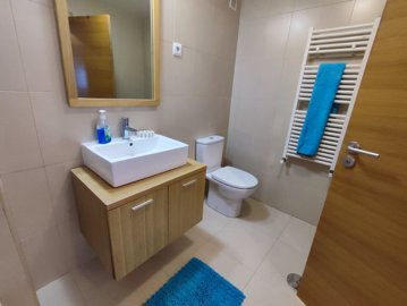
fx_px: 188
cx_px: 204
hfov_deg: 94.4
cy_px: 153
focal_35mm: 16
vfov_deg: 78.2
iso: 495
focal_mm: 1.65
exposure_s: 1/33
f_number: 2.2
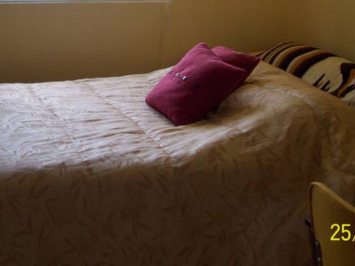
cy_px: 40
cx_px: 166
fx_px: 677
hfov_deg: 29.4
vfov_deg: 21.9
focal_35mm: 66
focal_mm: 6.2
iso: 82
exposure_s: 1/45
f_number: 2.8
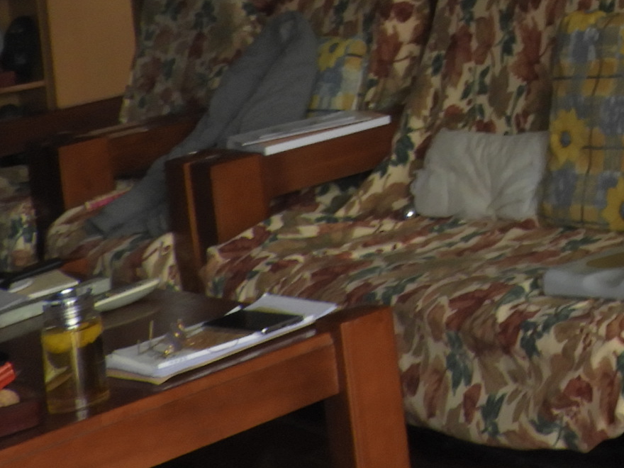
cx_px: 1055
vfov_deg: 15.2
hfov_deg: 18.3
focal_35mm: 89
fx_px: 1604
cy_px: -252
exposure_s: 1/100
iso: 100
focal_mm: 4.3
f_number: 3.3
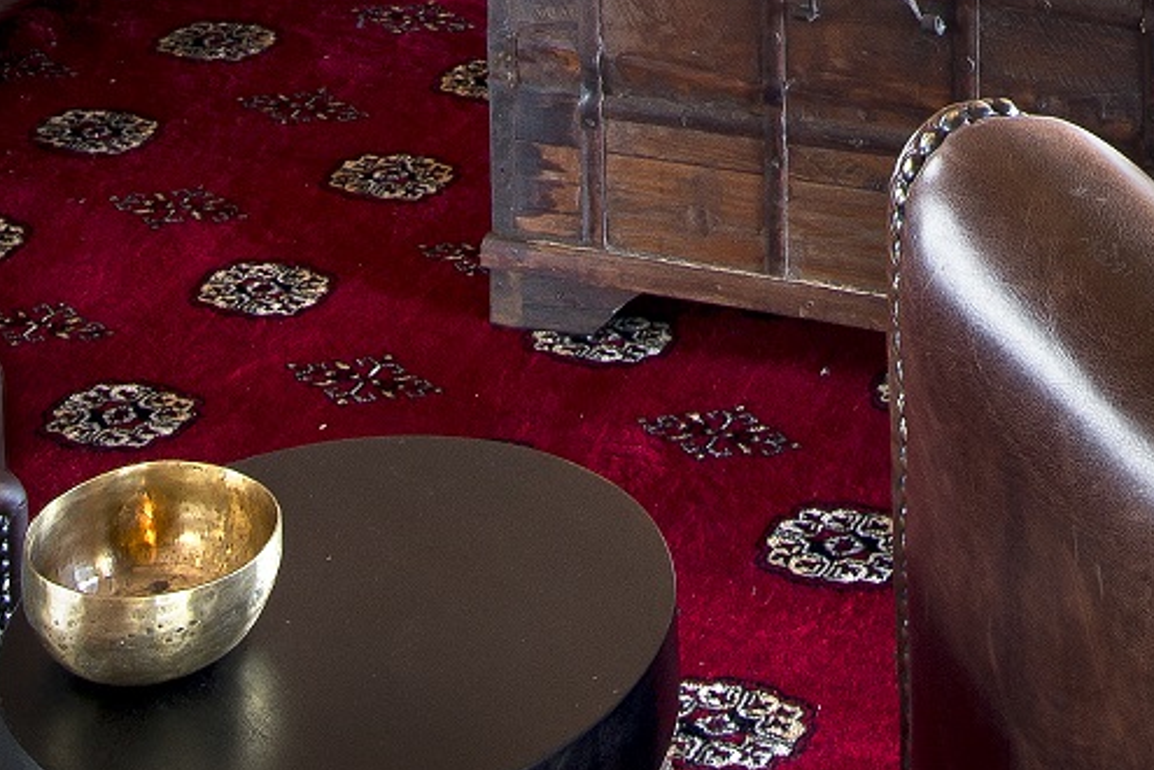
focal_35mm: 97
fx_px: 3109
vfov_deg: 10.9
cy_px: -1323
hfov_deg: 20.2
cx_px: 1203
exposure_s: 1/90
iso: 200
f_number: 9.5
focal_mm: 16
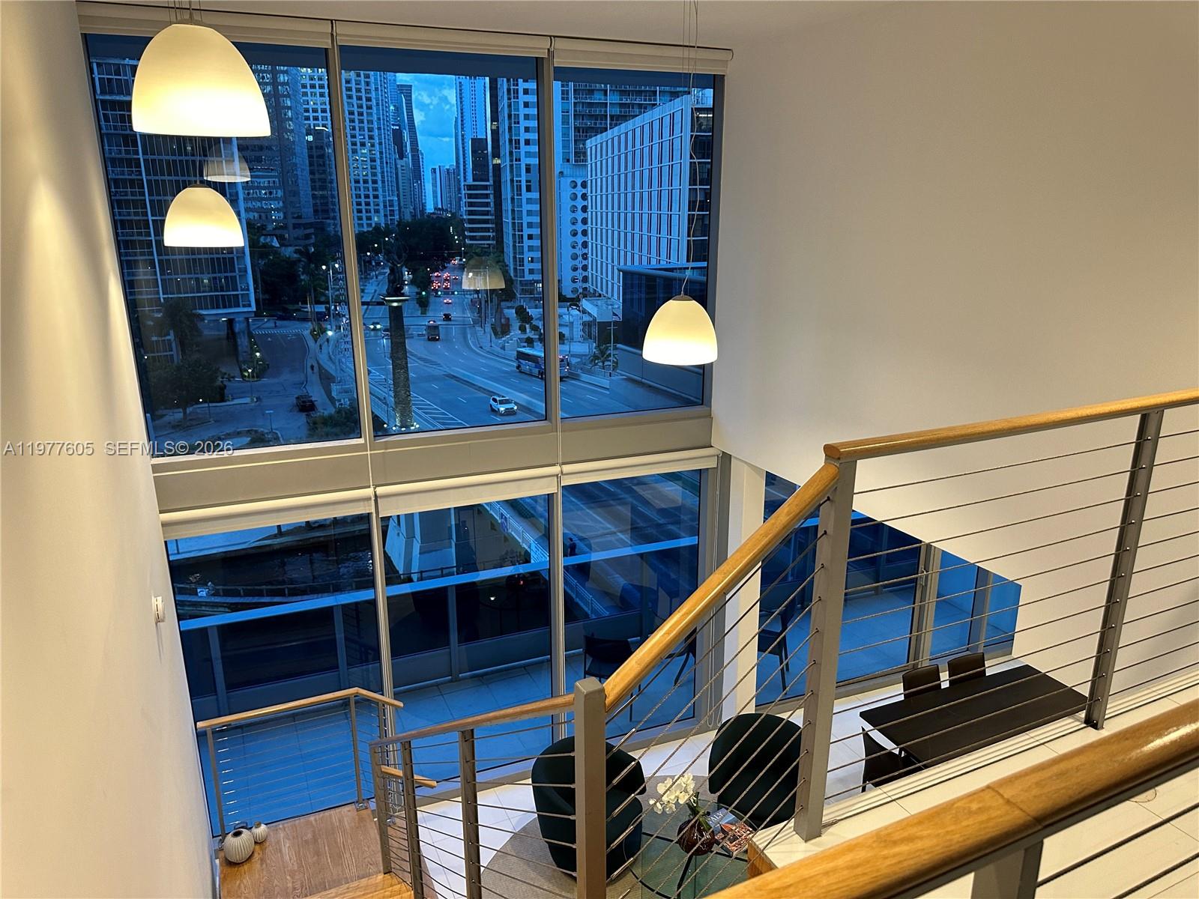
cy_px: 450
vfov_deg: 56.8
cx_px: 600
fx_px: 831
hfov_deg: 71.6
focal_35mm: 24
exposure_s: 1/60
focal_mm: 6.86
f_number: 1.78
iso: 250
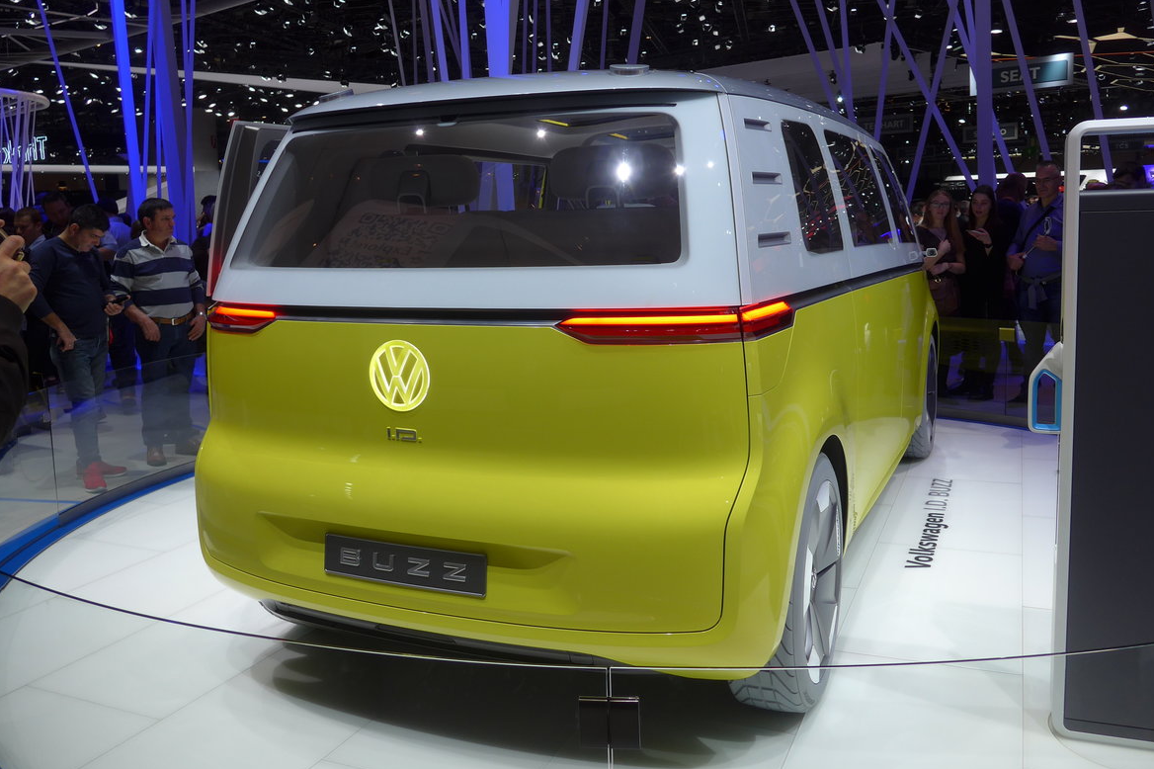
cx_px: 574
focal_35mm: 31
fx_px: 993
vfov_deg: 42.2
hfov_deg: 60.3
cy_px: 340
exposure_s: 1/250
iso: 80
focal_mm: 6
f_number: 2.8
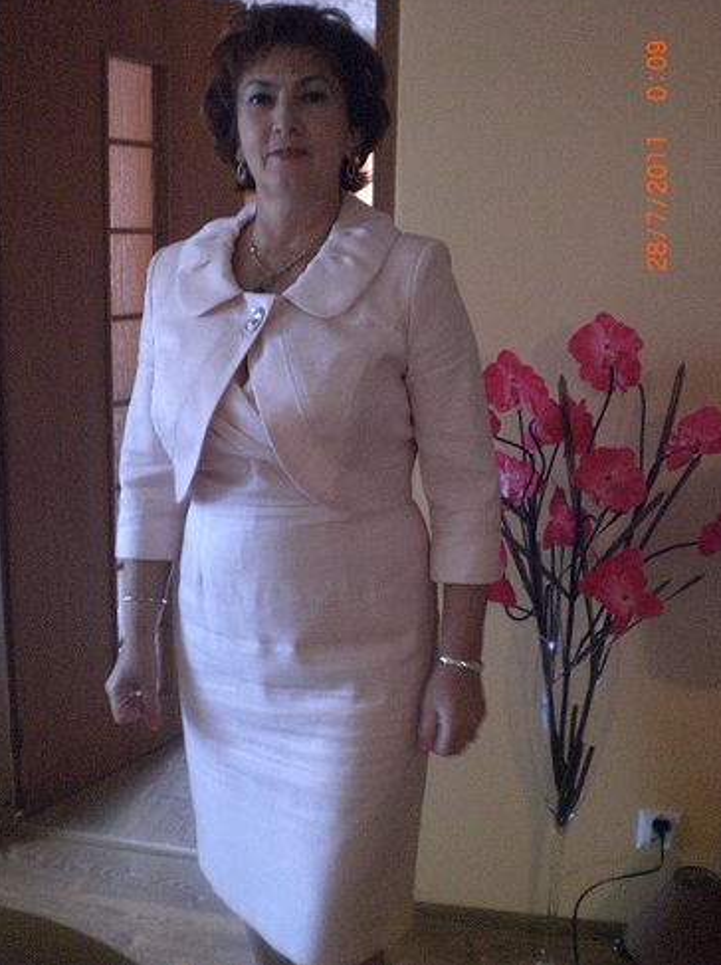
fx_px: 1085
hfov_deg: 36.7
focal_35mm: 39
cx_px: 362
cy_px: 476
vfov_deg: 47.9
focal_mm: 6.3
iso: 800
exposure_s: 1/20
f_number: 3.1
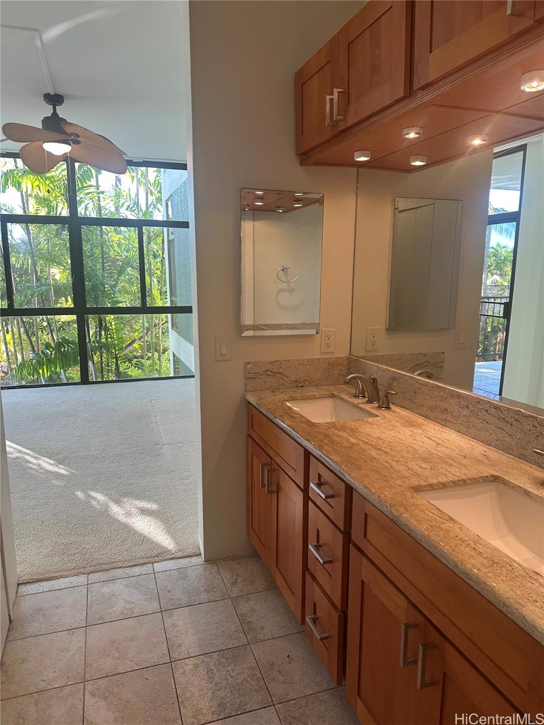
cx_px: 272
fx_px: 503
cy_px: 362
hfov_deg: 56.8
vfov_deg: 71.6
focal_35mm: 24
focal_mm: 6.86
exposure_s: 1/120
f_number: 1.78
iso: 100
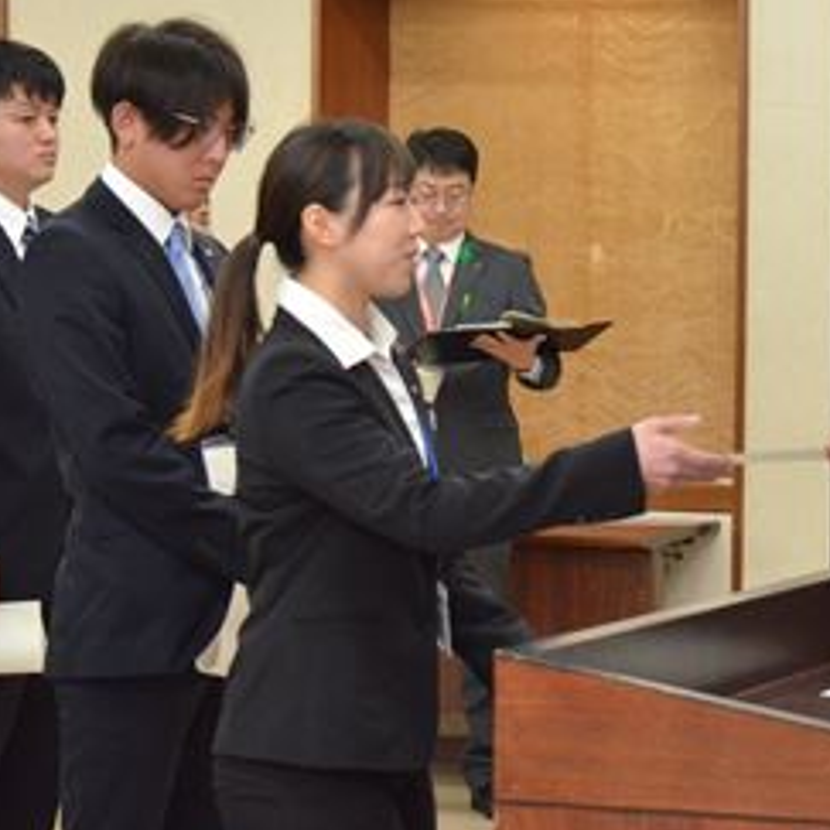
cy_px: 391
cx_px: 827
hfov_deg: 12.7
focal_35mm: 136
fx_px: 3689
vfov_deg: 12.8
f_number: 5.6
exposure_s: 1/250
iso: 3200
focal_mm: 52
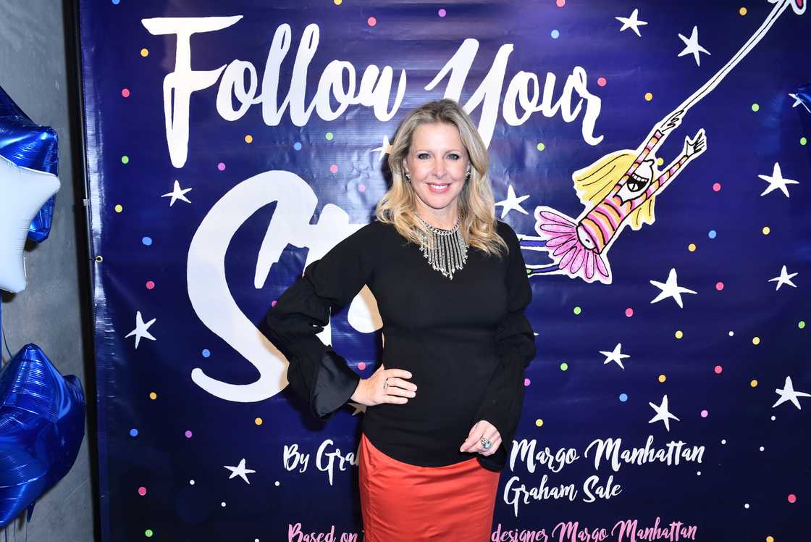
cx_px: 406
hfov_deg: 63.6
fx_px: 654
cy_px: 271
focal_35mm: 29
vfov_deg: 45.0
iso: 500
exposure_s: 1/200
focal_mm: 29
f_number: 7.1
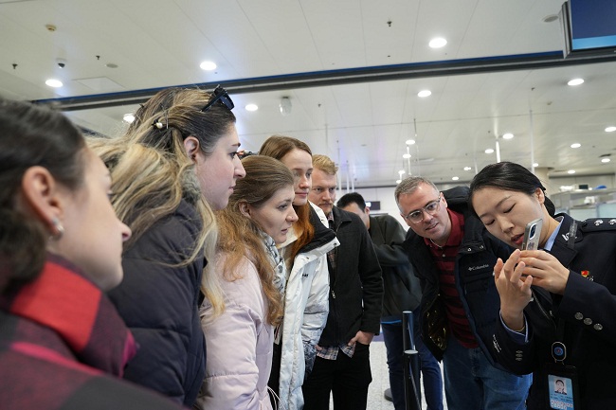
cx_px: 308
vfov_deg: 51.3
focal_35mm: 25
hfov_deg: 71.5
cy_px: 205
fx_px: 428
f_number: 4.5
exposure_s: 1/30
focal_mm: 25
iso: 800
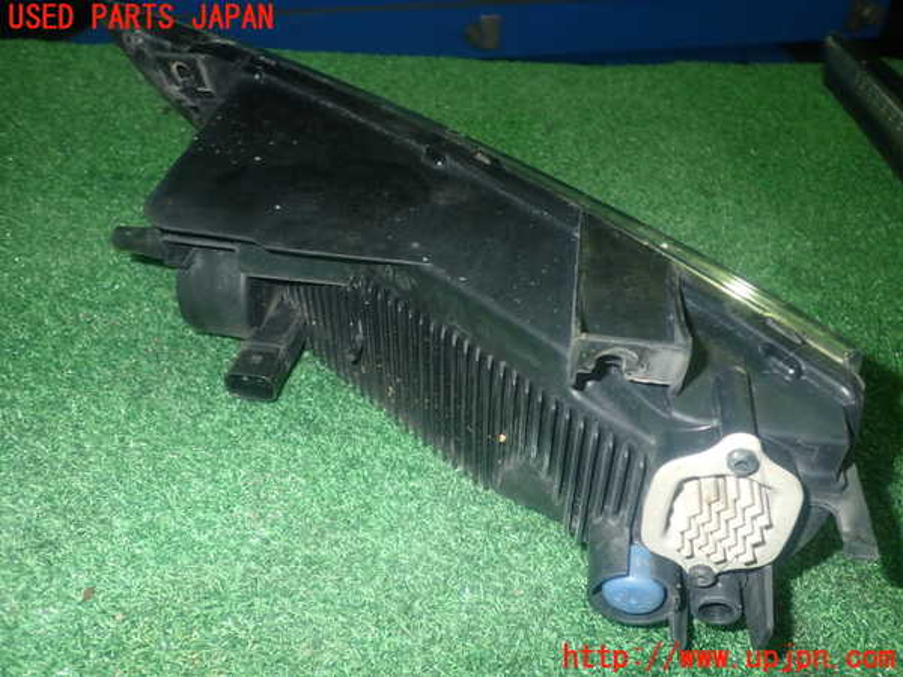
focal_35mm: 30
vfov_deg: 46.8
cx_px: 452
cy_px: 338
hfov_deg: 60.0
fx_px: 783
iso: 200
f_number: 2.3
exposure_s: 1/30
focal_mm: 5.4
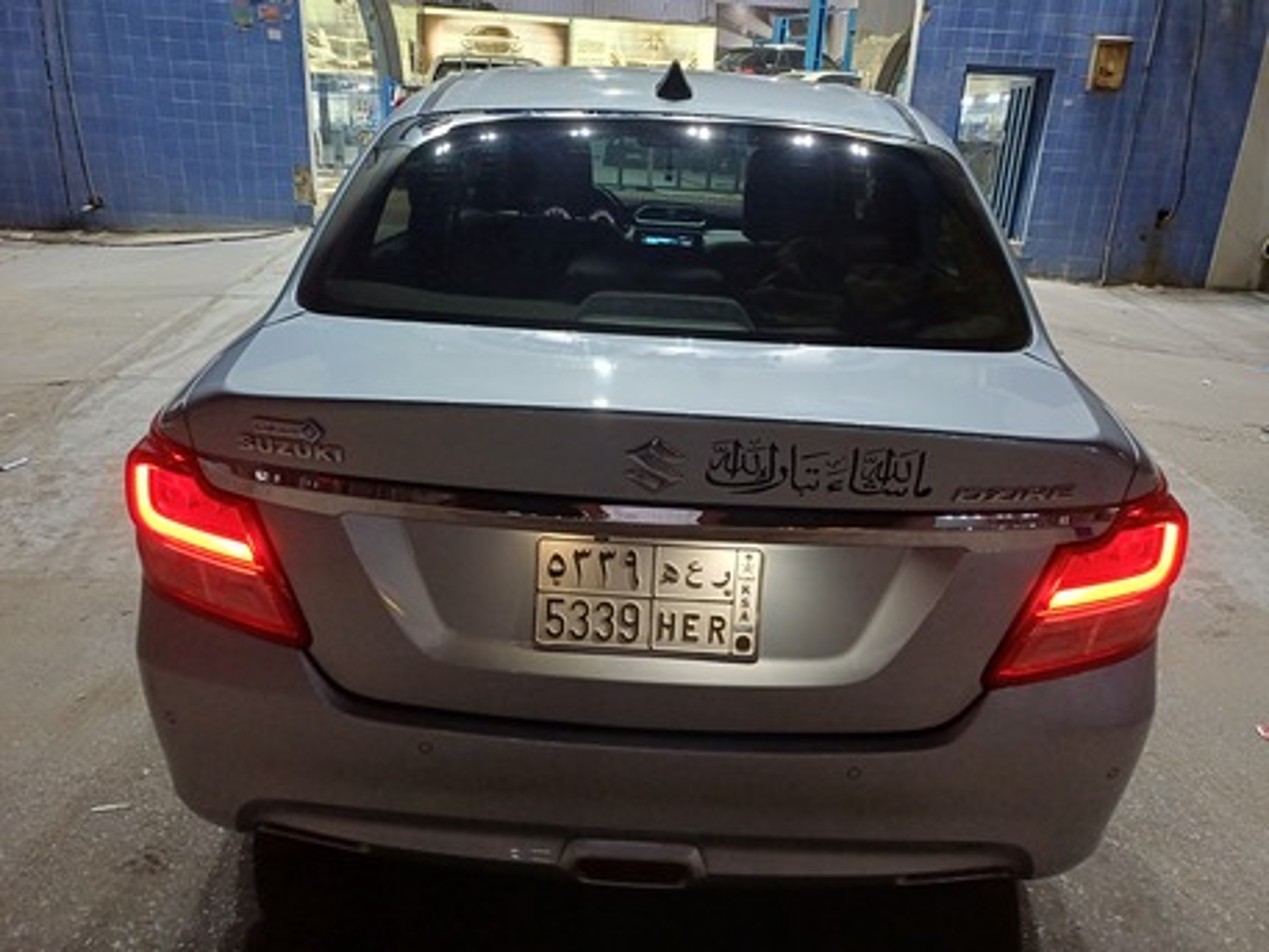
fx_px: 917
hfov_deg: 69.4
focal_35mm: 25
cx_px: 634
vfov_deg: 54.9
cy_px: 476
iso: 320
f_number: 1.8
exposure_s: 1/30
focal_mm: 4.65
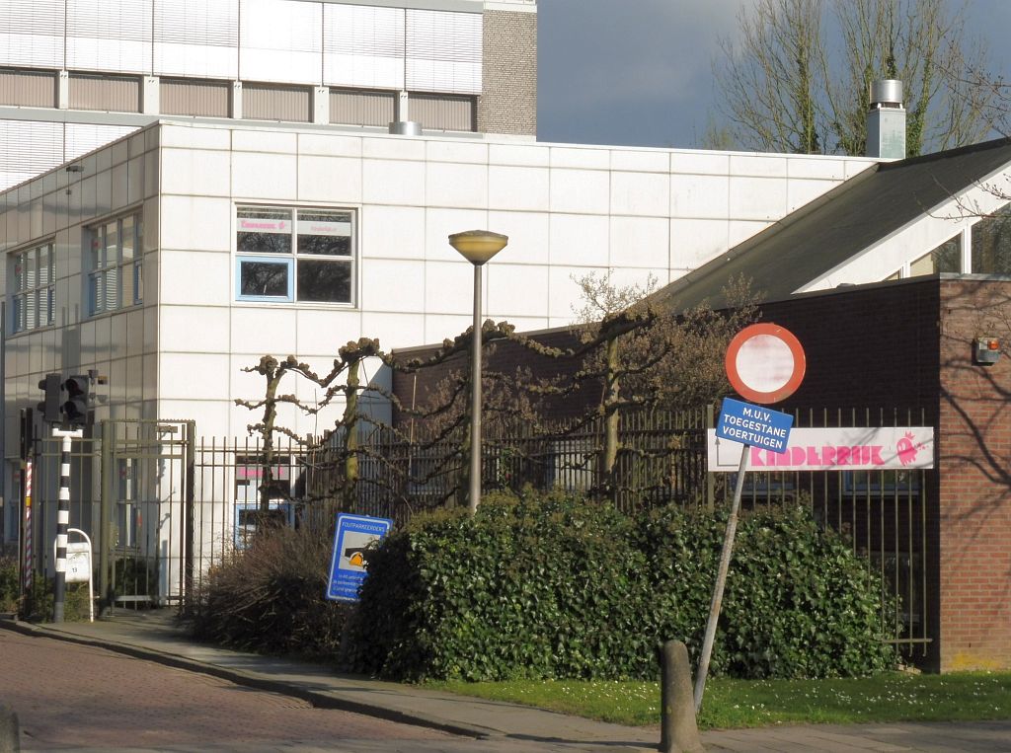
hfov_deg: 18.1
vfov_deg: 13.5
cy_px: 376
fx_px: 3176
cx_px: 506
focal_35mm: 109
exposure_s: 1/400
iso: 100
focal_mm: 19.4
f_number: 7.1
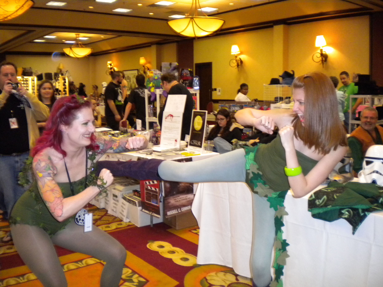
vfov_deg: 40.7
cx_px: 192
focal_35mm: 35
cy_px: 144
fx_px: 387
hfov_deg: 52.6
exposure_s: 1/30
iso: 400
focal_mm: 6.3
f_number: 3.1
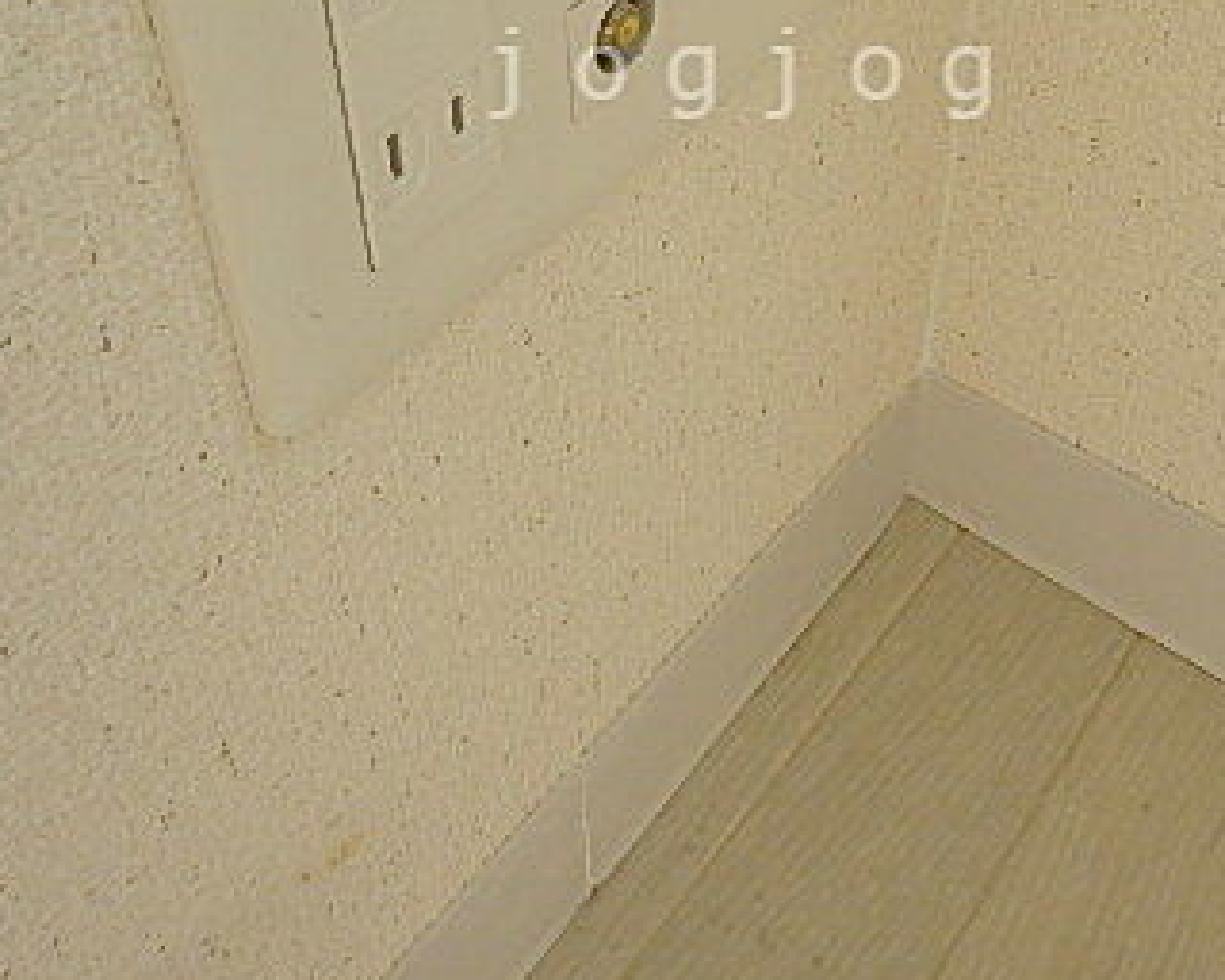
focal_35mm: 41
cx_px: 750
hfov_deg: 44.5
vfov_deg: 34.2
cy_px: 73
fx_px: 1486
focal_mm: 3.7
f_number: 3.5
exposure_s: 1/60
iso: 160
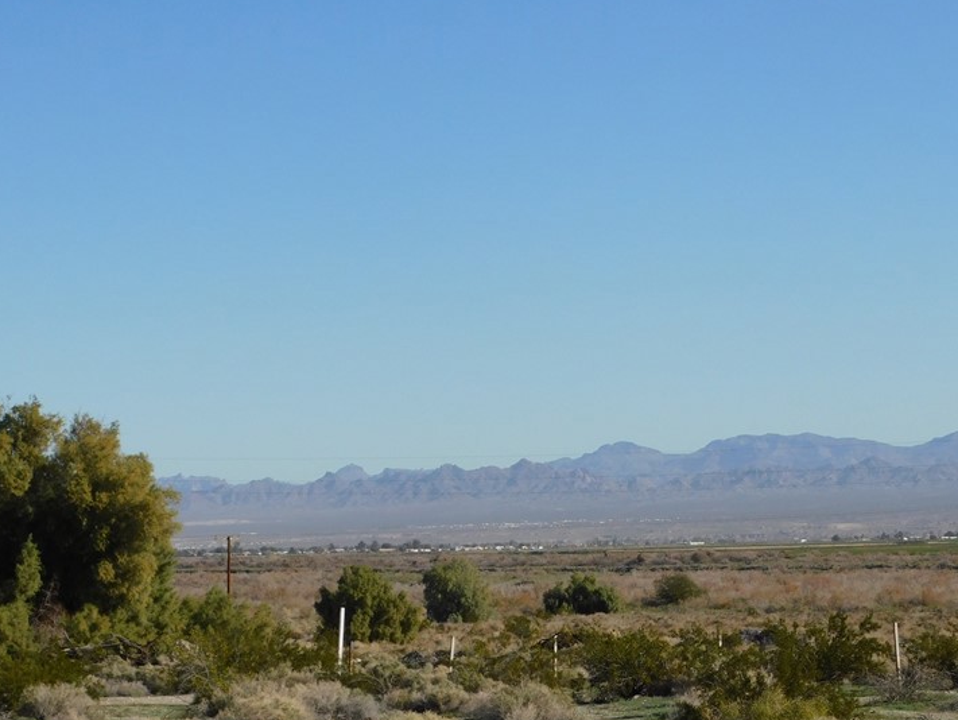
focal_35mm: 95
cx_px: 594
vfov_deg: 15.5
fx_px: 2630
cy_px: 479
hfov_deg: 20.6
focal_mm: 11.7
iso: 125
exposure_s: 1/1250
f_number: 4.2
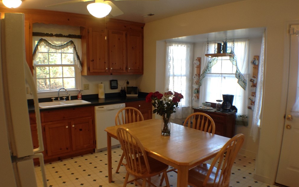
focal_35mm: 38
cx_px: 146
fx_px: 310
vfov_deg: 33.6
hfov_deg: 51.5
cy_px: 101
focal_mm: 4.28
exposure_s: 1/20
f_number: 2.4
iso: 50
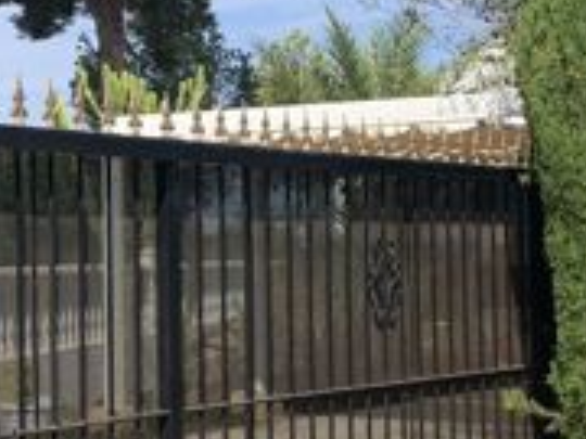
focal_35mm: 102
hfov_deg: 19.2
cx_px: 171
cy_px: 208
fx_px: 1727
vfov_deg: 14.5
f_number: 1.8
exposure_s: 1/2114
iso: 25
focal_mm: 4.25
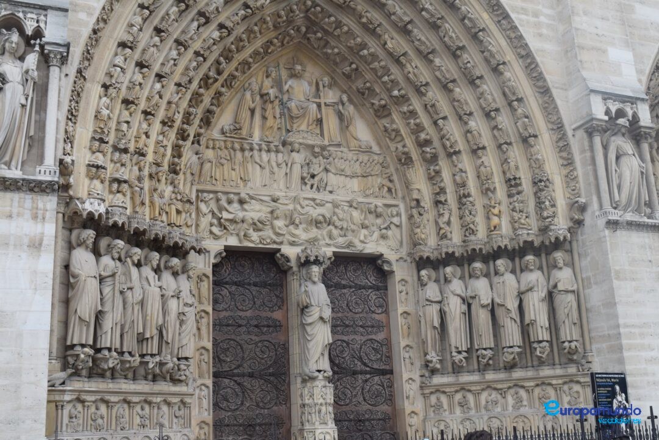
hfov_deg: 47.9
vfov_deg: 33.0
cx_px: 330
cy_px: 220
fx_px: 742
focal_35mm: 40
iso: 400
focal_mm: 27
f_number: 8
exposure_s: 1/250
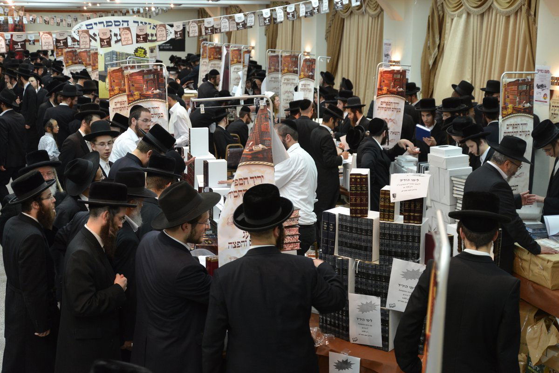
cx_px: 280
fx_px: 776
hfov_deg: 39.6
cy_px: 186
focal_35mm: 50
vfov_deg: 27.0
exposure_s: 1/100
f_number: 4.2
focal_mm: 50
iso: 1600
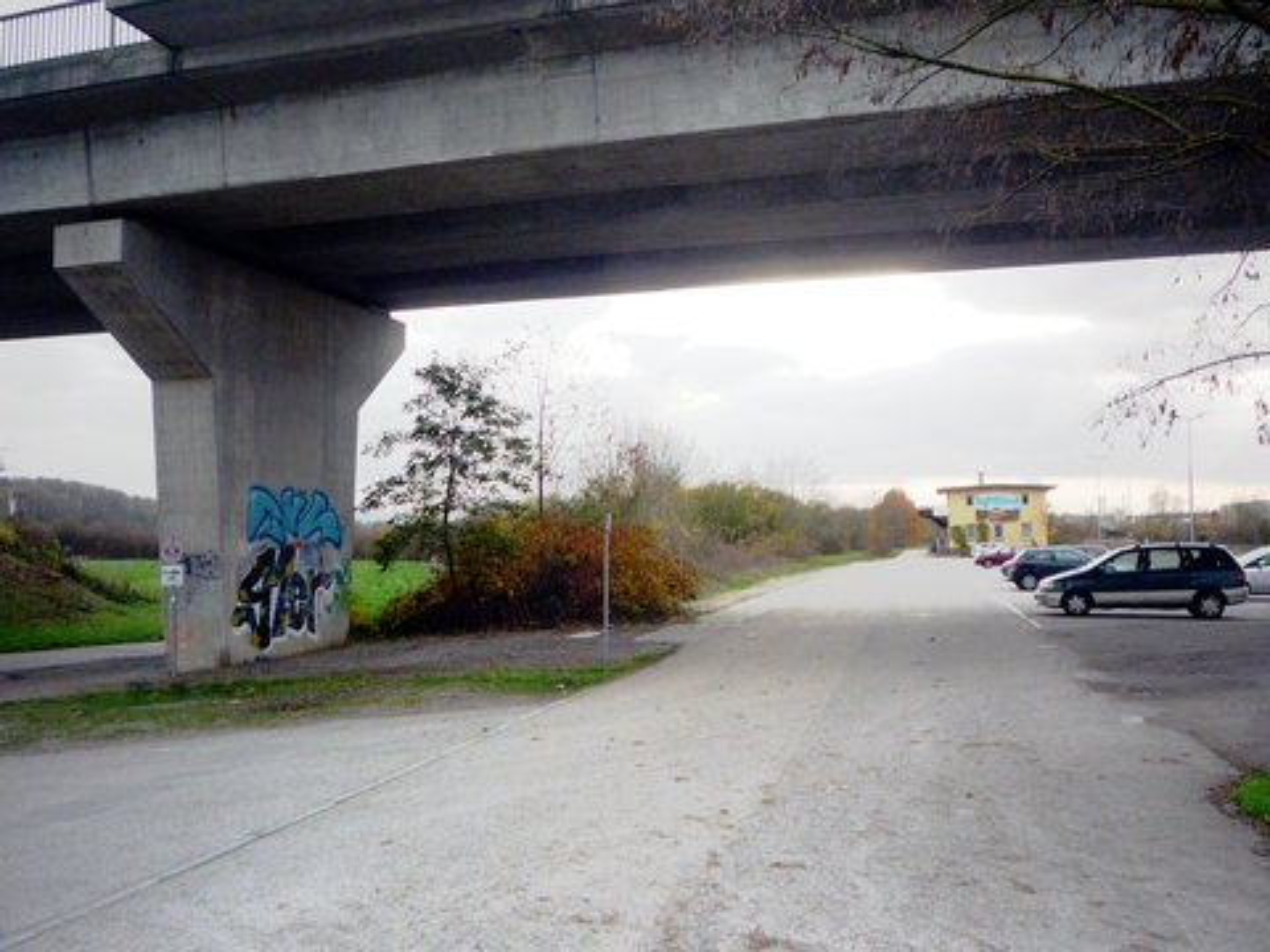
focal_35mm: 32
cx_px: 635
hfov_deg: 56.8
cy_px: 476
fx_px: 1174
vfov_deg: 44.2
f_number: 4
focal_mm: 5.2
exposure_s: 1/160
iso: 100
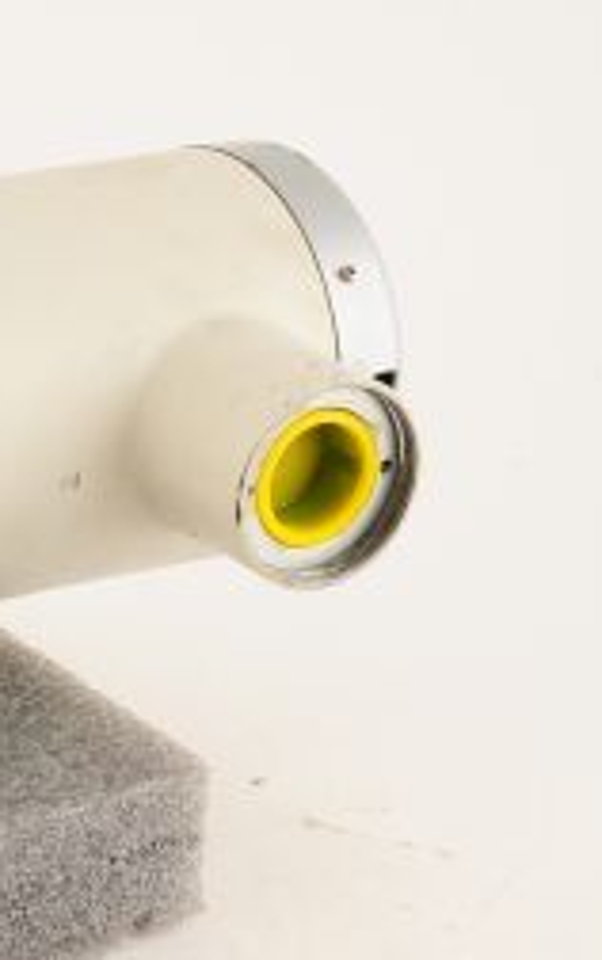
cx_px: -396
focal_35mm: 121
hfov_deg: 10.4
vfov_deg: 17.2
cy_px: 501
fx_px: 3169
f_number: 11
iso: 1600
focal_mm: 50
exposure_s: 1/125
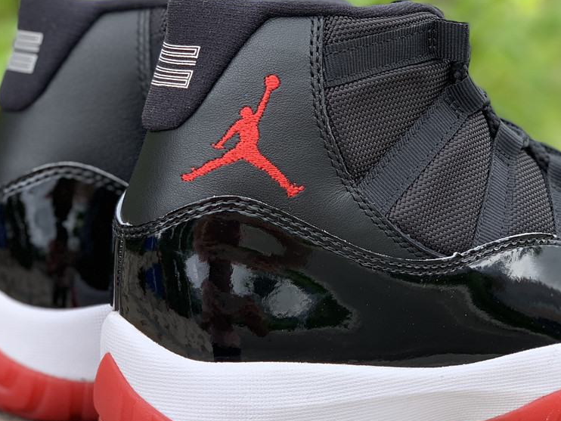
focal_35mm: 63
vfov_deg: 23.3
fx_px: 1021
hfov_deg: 30.7
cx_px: 289
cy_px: 240
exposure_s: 1/122
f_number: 2.4
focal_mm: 6
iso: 25
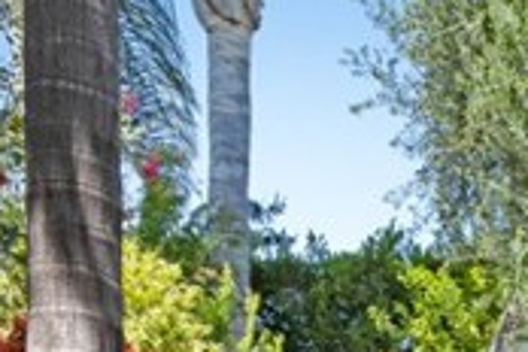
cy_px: 812
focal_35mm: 94
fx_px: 1379
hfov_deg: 19.2
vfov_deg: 12.0
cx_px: 774
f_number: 8
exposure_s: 1/40
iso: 200
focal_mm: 16
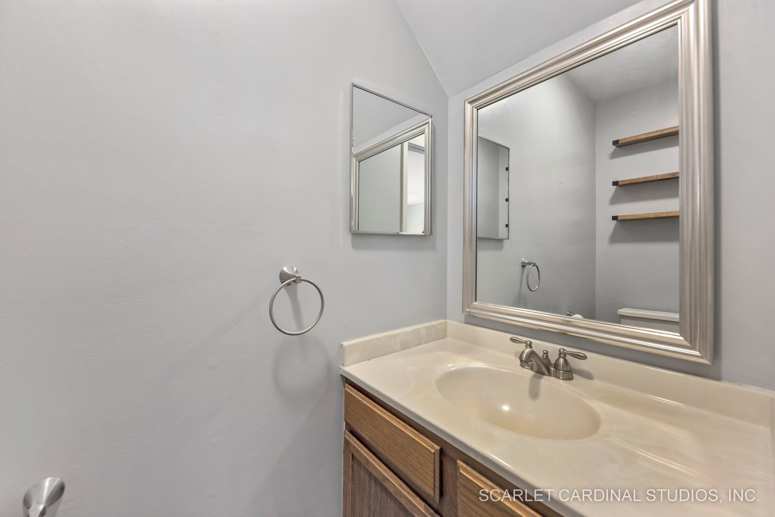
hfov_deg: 108.3
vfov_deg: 85.5
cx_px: 388
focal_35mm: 13
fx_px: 280
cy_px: 258
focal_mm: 13
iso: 400
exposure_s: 1/10
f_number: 7.1
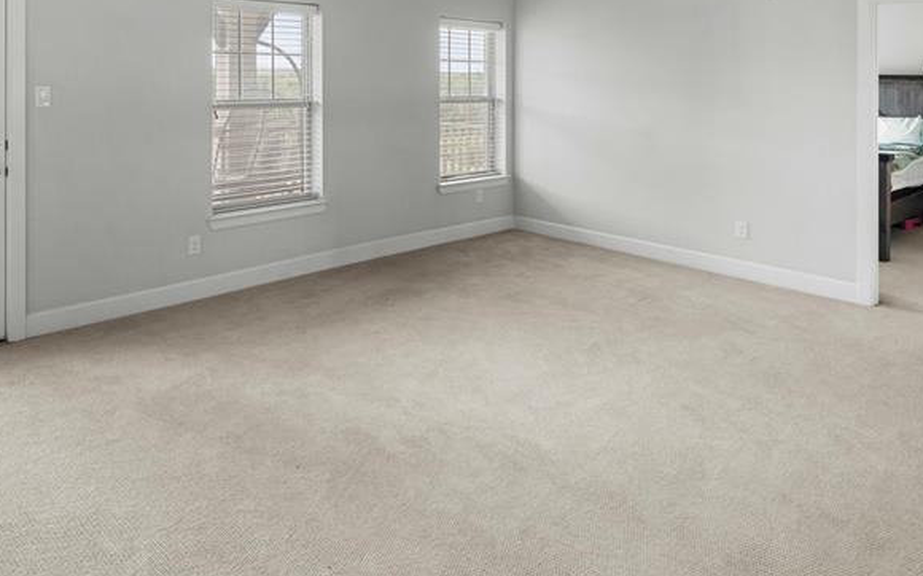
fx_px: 679
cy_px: 89
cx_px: 447
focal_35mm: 27
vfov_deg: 43.1
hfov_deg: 68.4
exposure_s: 1/1.25
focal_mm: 15
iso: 400
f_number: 8
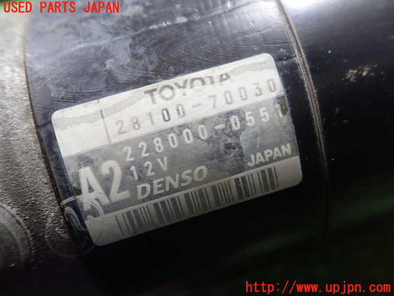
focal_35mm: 30
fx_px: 341
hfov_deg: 60.0
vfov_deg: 46.8
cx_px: 197
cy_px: 148
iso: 640
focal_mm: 5.5
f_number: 2.3
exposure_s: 1/125
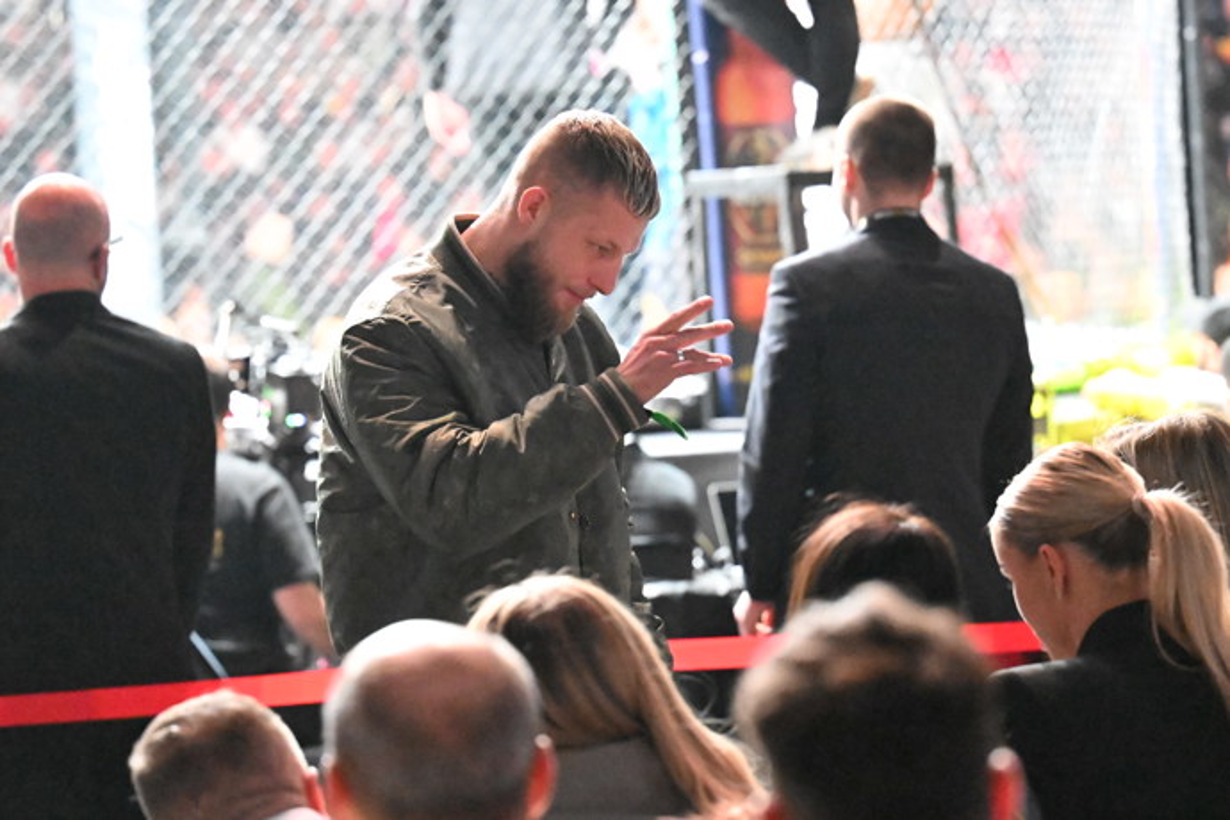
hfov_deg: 14.4
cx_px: 615
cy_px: 410
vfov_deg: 9.7
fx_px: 4851
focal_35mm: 142
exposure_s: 1/500
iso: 25600
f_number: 2.8
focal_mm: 95
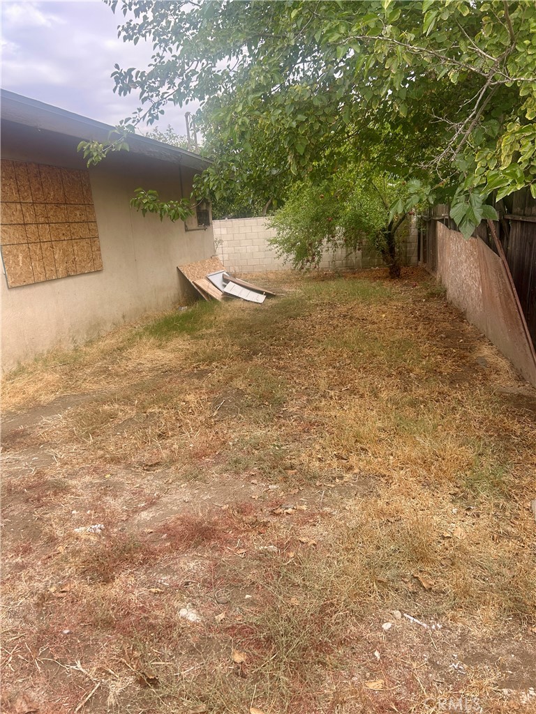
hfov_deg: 53.1
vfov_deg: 67.3
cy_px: 357
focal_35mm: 26
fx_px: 537
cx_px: 268
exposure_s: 1/621
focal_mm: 5.7
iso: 50
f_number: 1.5
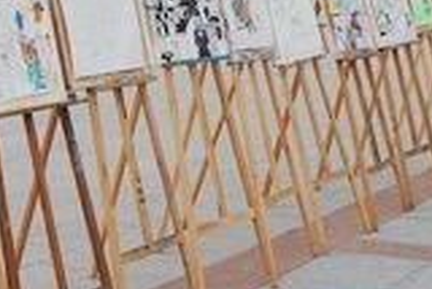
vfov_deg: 10.8
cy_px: -20
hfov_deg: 16.2
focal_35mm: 126
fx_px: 1513
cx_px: 189
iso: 100
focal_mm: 32
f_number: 7.1
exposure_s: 1/200
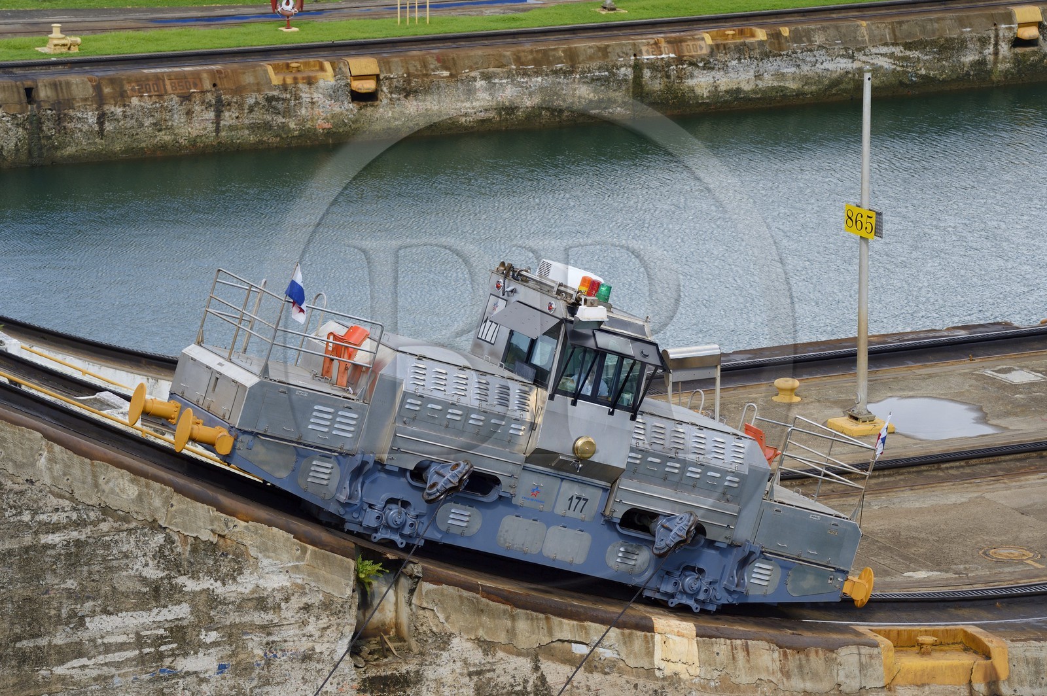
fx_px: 3923
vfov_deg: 10.1
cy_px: 348
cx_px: 524
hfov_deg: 15.2
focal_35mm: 135
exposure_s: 1/320
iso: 200
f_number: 9
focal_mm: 135
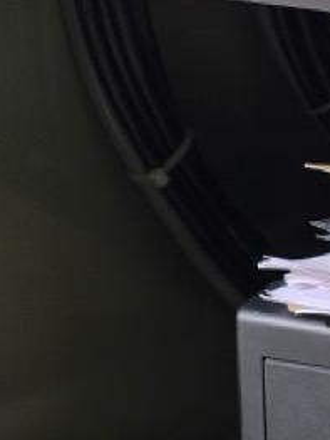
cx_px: 717
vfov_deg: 16.1
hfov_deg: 11.1
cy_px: 534
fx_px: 1488
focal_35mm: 117
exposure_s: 1/355
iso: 50
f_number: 1.8
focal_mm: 5
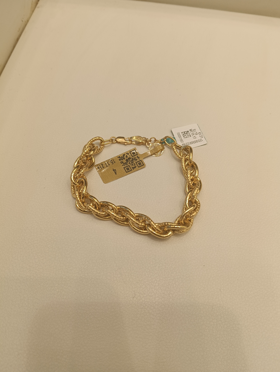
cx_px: 140
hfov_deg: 51.5
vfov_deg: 65.2
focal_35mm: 27
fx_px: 290
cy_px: 186
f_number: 1.8
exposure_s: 1/100
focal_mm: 3.98
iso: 80
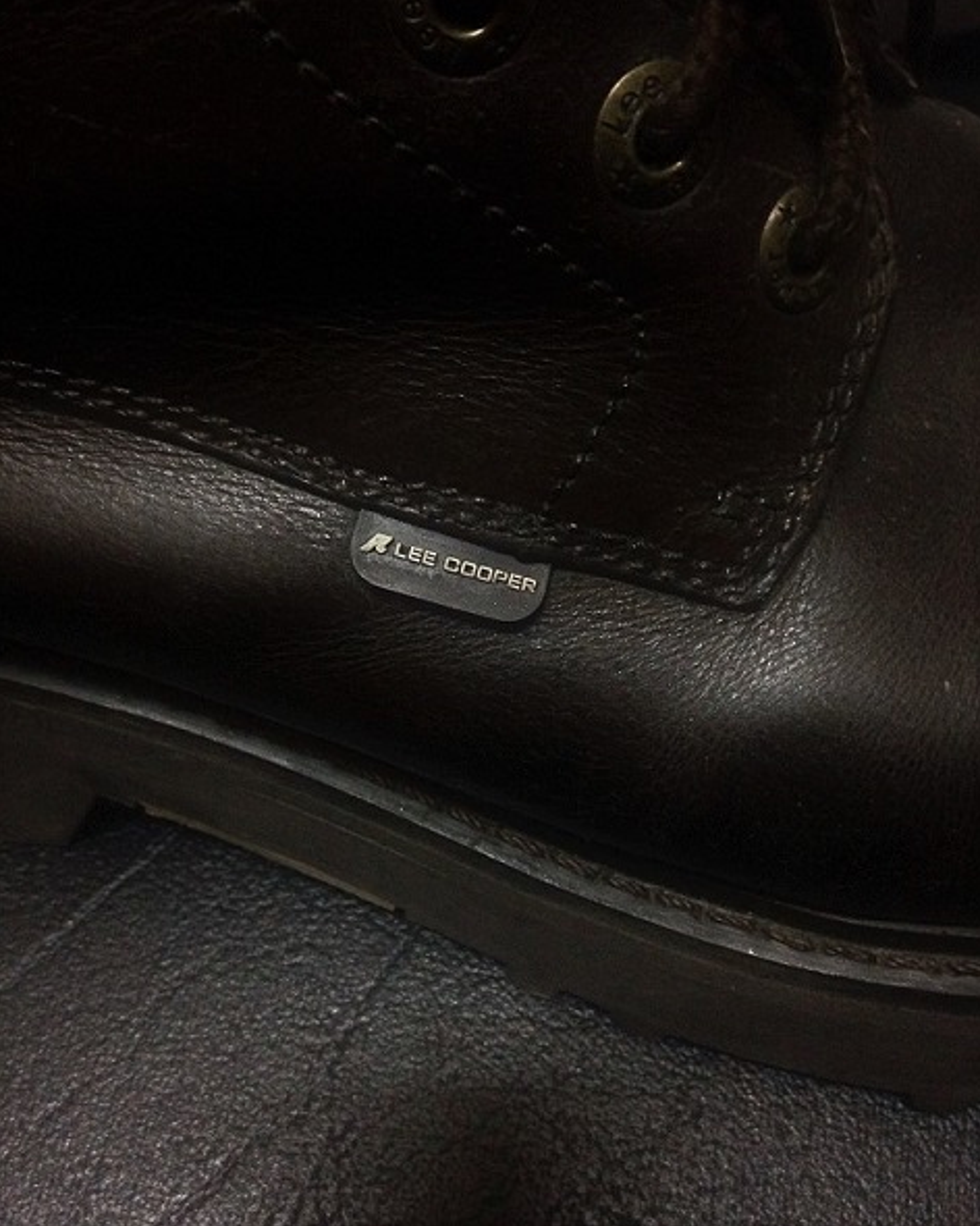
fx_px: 1269
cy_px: 562
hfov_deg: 42.2
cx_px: 494
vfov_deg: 51.5
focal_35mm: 35
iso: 800
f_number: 2.4
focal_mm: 4.12
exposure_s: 1/17
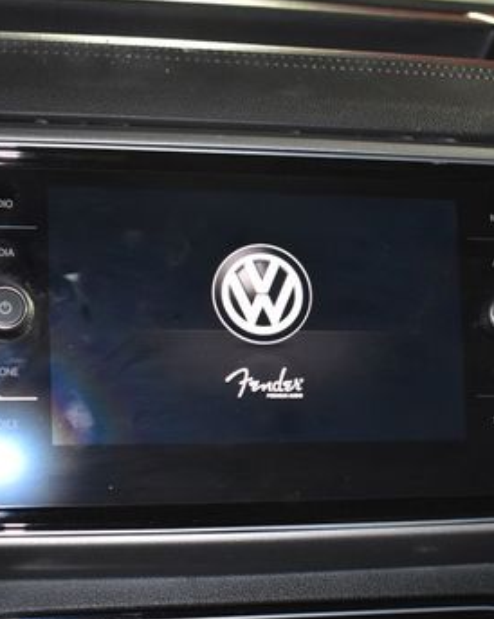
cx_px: 279
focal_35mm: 63
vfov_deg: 29.9
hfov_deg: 24.2
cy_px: 381
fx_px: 1152
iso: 1600
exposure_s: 1/13
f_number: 4
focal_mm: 24
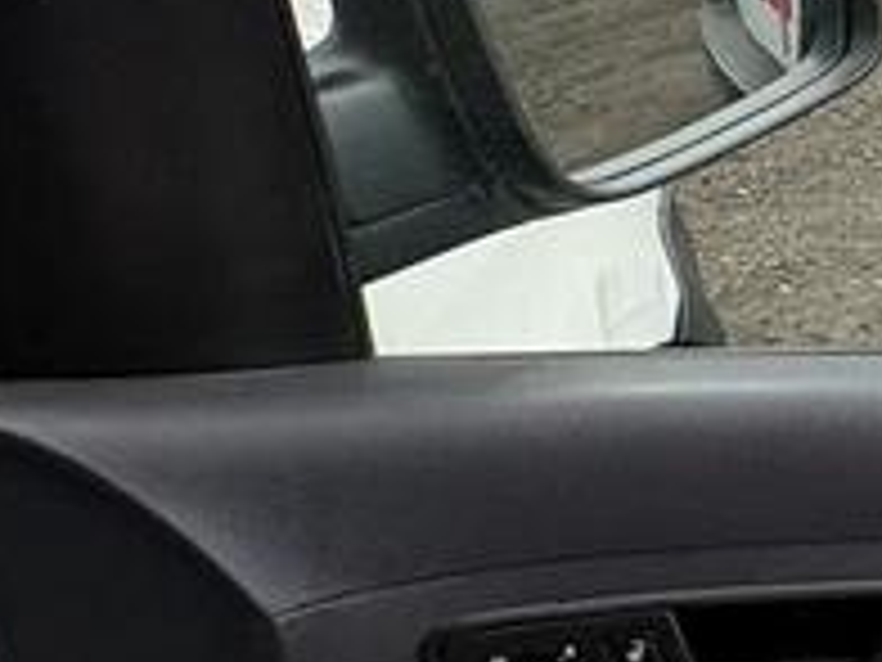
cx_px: 1746
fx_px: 1631
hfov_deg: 19.0
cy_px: 41
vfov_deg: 22.3
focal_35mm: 64
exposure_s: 1/448
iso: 40
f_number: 2.2
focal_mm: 2.22
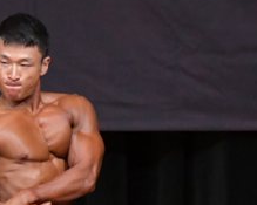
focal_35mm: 947
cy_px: 266
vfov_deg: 1.6
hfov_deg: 2.0
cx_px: 296
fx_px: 7200
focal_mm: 190
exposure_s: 1/400
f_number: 5.6
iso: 5000
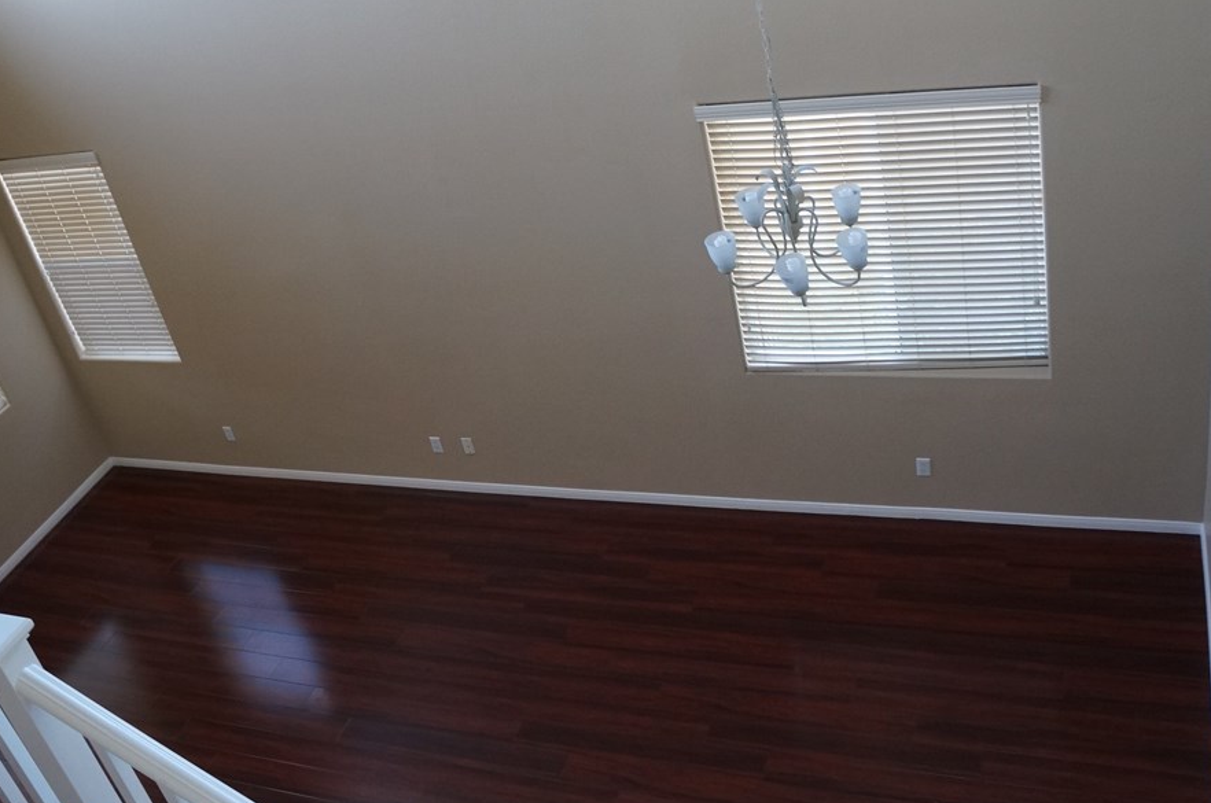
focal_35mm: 37
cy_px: 325
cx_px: 541
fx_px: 1243
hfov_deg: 51.9
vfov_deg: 35.7
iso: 1000
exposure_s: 1/60
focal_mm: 20
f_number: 4
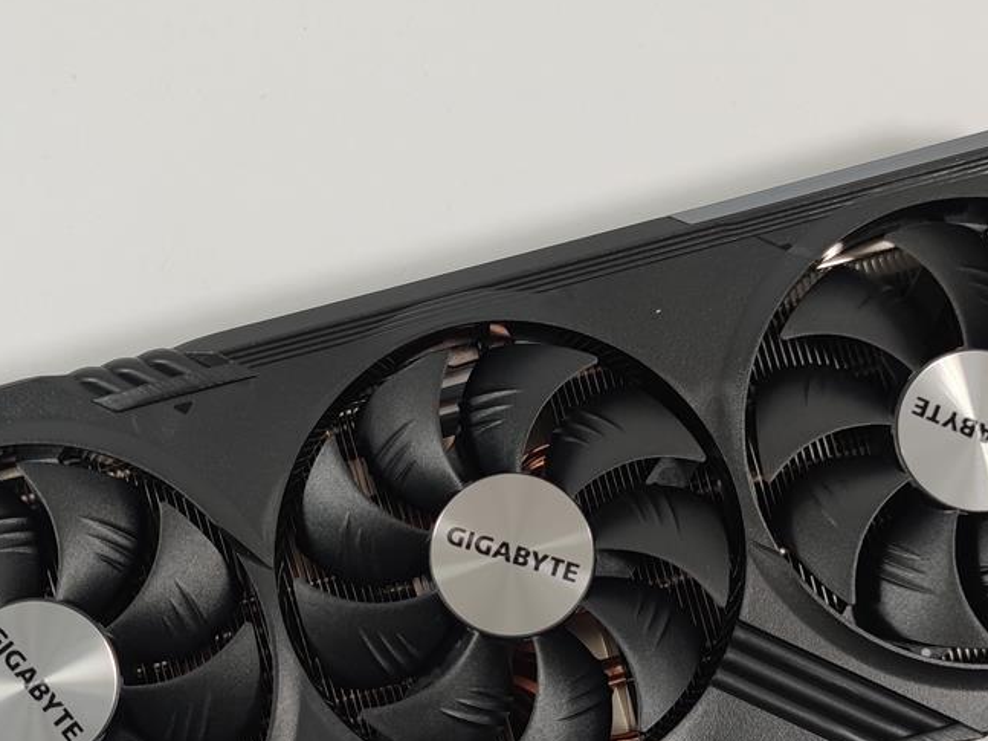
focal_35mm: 58
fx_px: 1655
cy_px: 581
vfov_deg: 24.9
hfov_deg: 33.2
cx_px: 501
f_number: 1.85
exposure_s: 1/100
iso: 85
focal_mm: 6.78
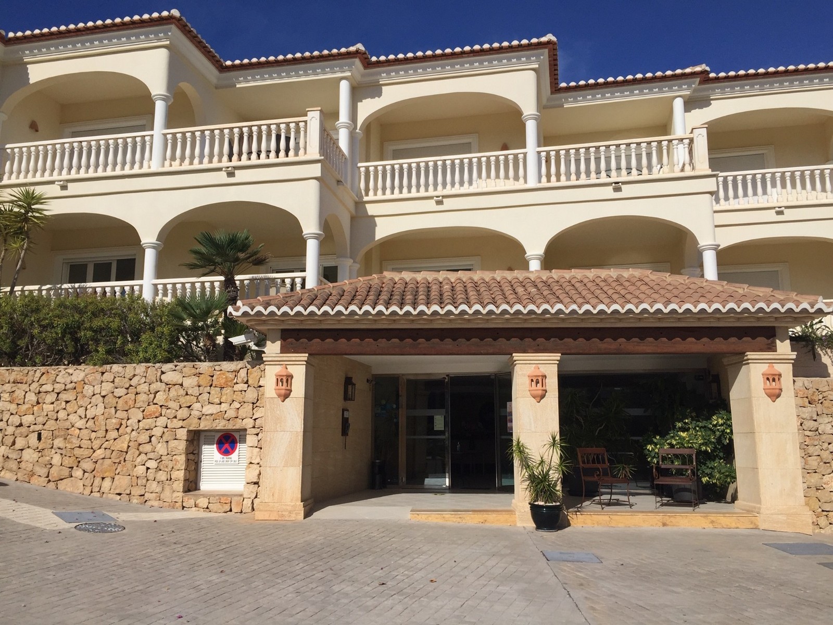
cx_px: 416
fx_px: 698
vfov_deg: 48.2
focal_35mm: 29
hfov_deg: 61.7
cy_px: 312
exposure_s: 1/5650
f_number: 2.2
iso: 32
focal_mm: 4.15
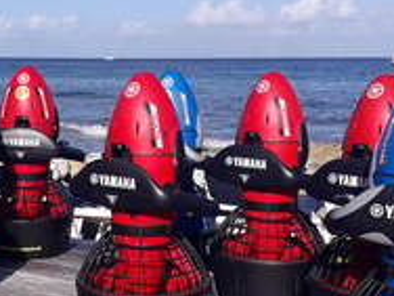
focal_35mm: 72
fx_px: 820
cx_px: 101
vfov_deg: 20.4
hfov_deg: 26.7
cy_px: 152
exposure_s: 1/2268
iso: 40
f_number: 1.9
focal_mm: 3.6
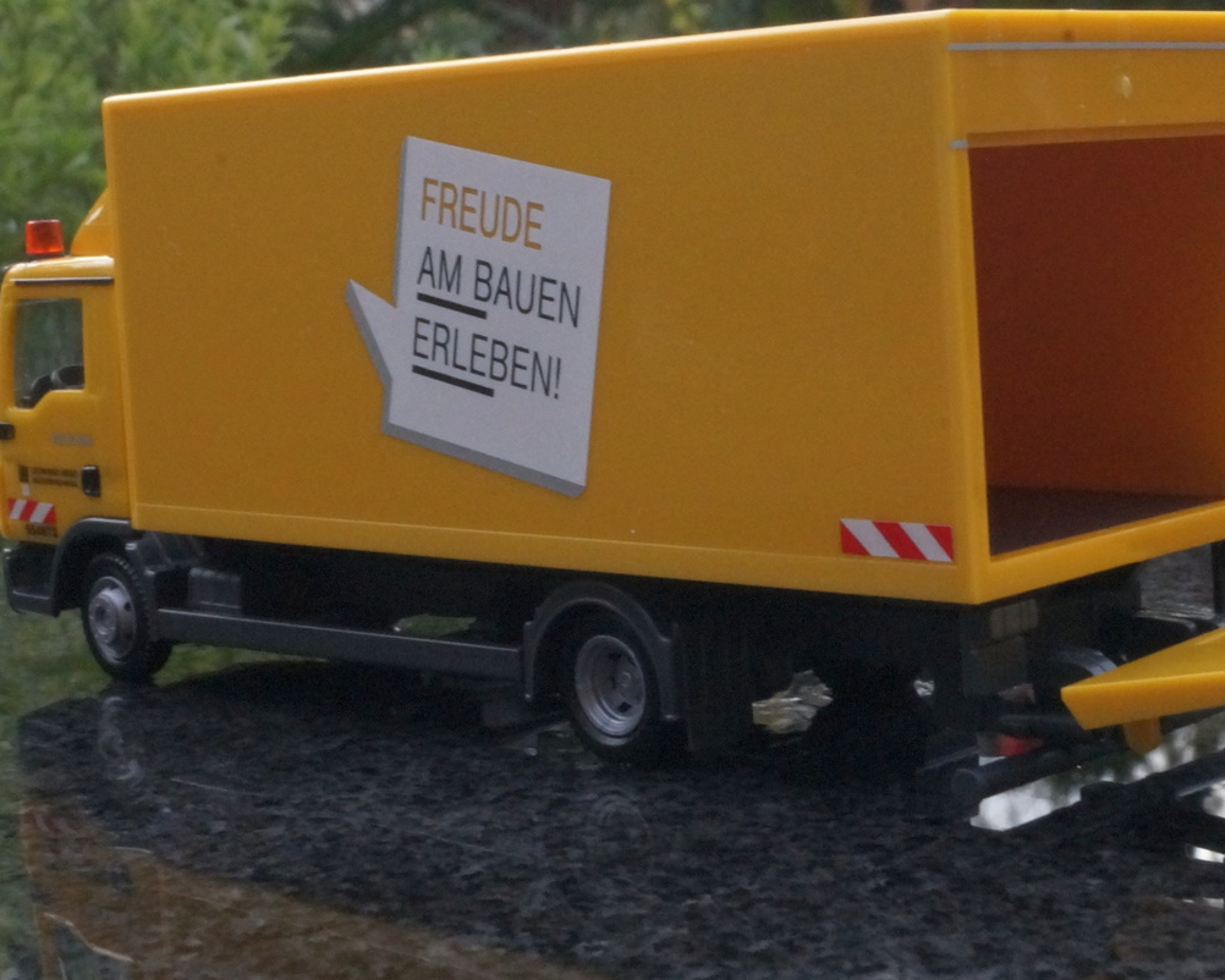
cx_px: 757
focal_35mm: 73
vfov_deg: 20.9
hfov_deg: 26.0
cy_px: 334
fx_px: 2647
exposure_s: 1/60
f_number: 25
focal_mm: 26
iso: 1600
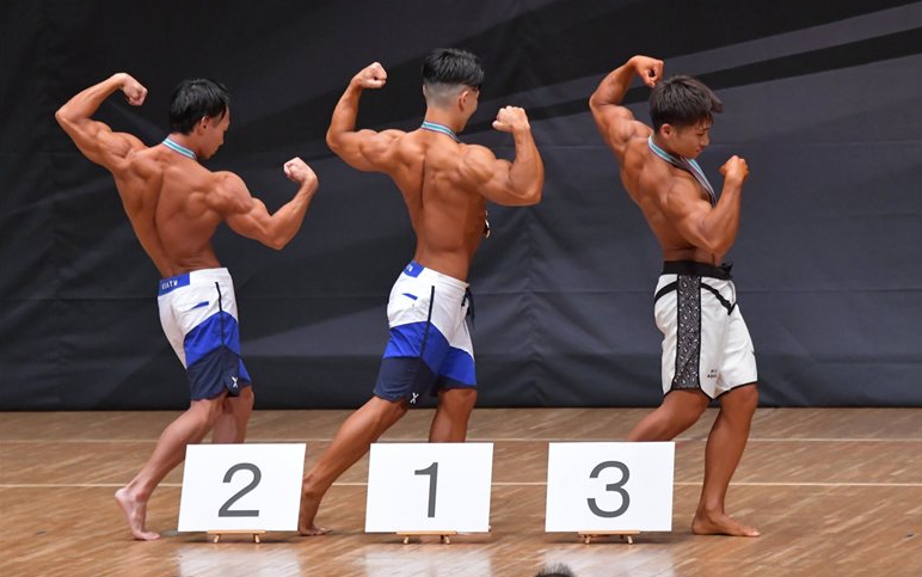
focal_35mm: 276
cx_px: 462
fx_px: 6937
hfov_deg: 7.6
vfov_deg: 4.8
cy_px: 299
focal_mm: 180
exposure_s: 1/400
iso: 6400
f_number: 5.6
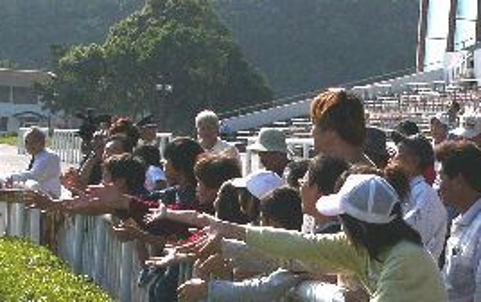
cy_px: 129
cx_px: 203
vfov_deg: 10.6
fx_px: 1627
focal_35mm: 124
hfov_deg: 16.8
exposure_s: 1/1300
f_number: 8
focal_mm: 8.2
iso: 50
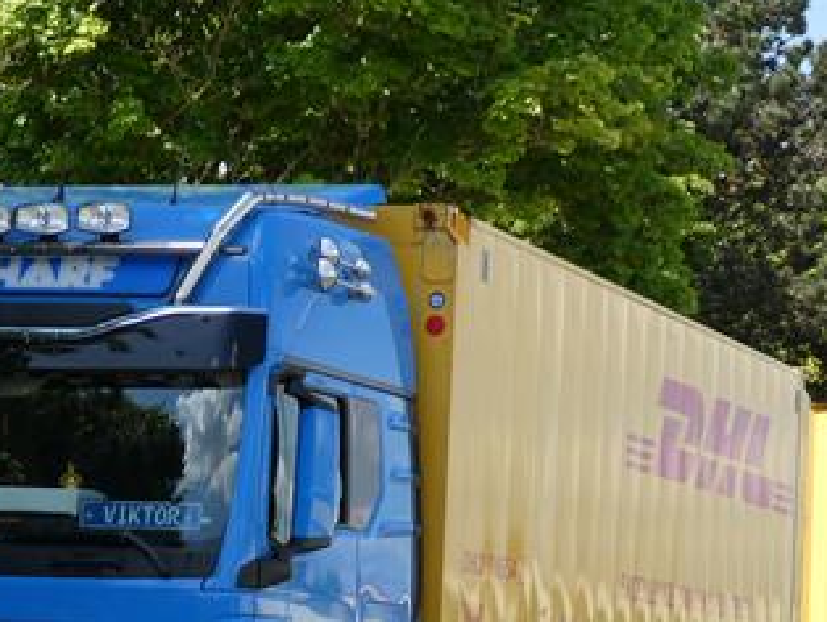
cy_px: 572
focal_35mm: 145
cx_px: 306
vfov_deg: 10.2
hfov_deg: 13.6
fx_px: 3467
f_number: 4.2
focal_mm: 10.3
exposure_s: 1/320
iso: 80
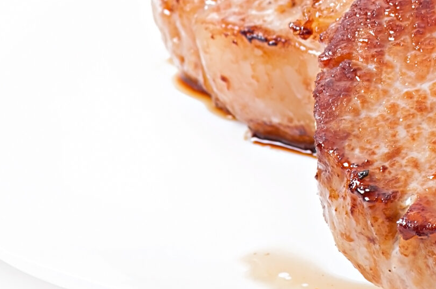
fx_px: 5992
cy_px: -48
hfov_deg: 4.1
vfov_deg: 2.8
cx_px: 678
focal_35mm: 496
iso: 100
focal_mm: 105
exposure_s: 1/200
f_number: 13
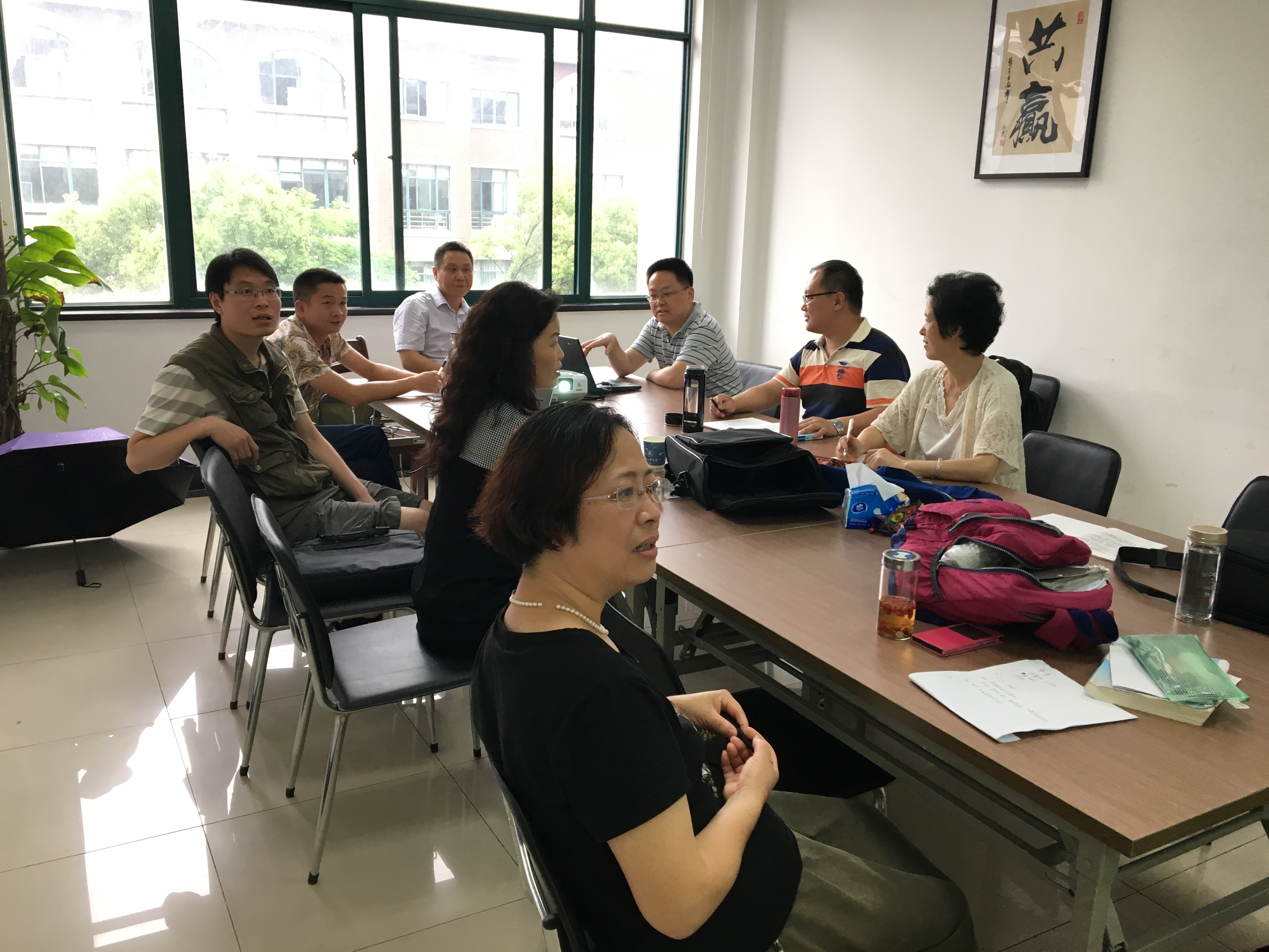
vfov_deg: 48.2
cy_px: 476
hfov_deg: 61.7
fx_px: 1063
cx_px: 634
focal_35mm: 29
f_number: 2.2
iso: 40
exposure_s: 1/33
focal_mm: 4.15
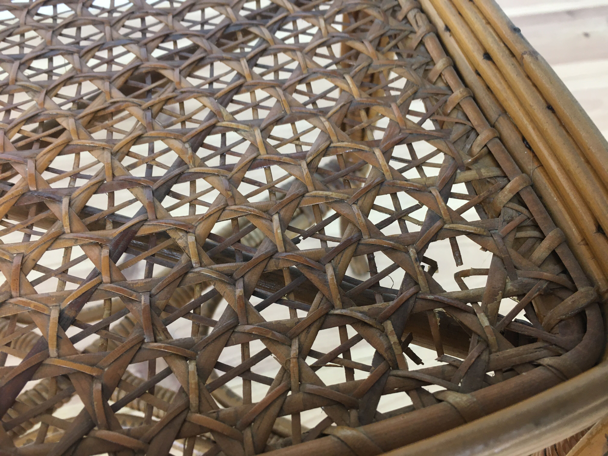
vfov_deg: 48.2
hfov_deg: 61.7
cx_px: 304
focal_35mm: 29
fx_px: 509
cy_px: 228
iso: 125
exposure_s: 1/33
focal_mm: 4.15
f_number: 2.2
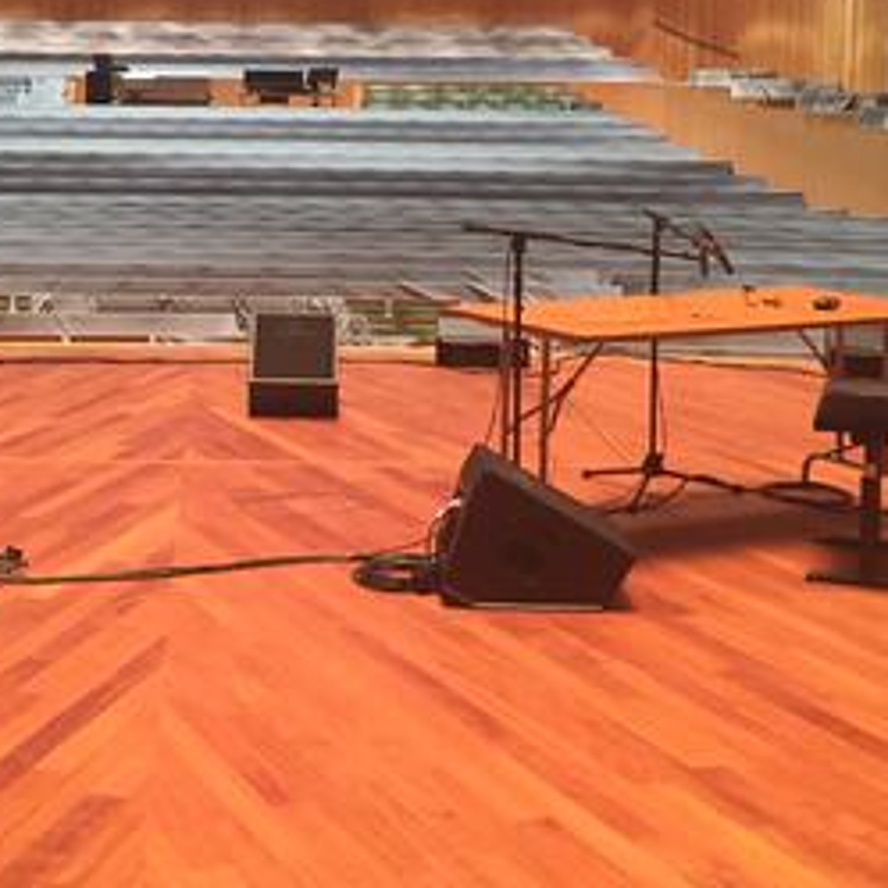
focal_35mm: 66
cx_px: 232
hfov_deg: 25.8
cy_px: 203
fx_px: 1916
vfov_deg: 25.7
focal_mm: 4.15
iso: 320
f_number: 2.2
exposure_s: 1/17
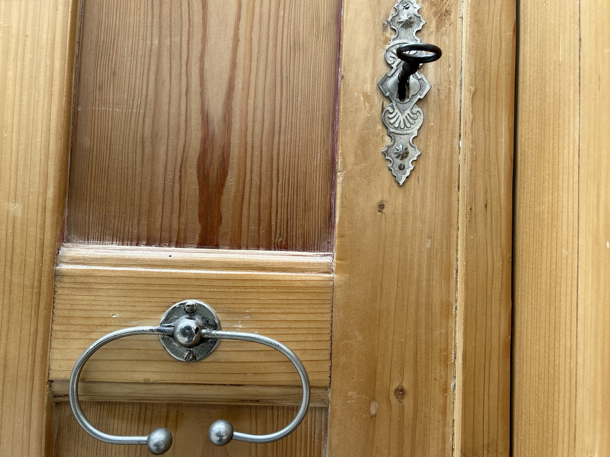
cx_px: 305
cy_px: 228
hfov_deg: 67.3
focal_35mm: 26
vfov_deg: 53.1
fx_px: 458
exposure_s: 1/121
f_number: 1.5
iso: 40
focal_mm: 5.7
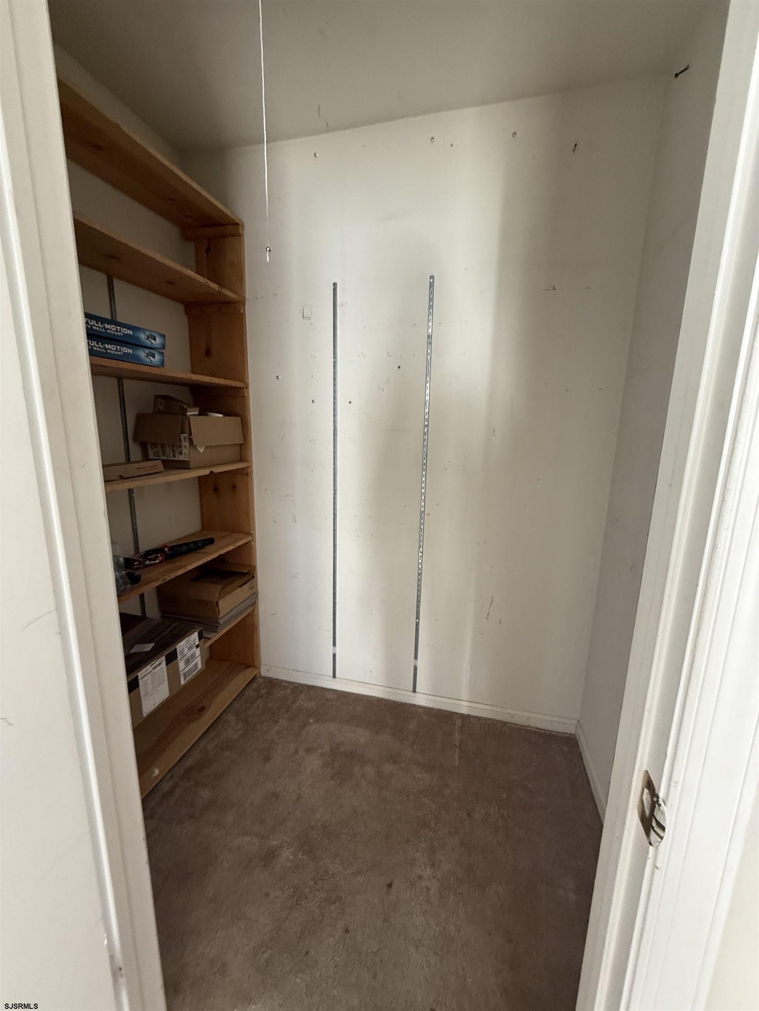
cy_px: 506
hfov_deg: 85.7
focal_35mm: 14
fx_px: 409
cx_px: 380
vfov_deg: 102.1
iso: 200
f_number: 2.2
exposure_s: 1/60
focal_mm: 2.22
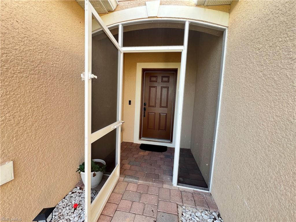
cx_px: 148
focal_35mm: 13
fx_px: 111
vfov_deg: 89.9
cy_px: 111
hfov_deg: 106.2
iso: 64
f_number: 1.8
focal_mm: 1.57
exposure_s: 1/99
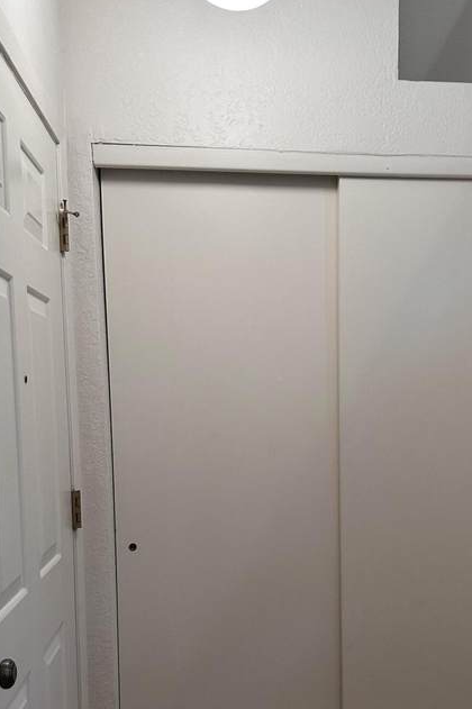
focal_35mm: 38
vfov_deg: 49.8
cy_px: 475
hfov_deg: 34.8
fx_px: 748
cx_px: 302
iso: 200
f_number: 1.78
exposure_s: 1/60
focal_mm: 6.86
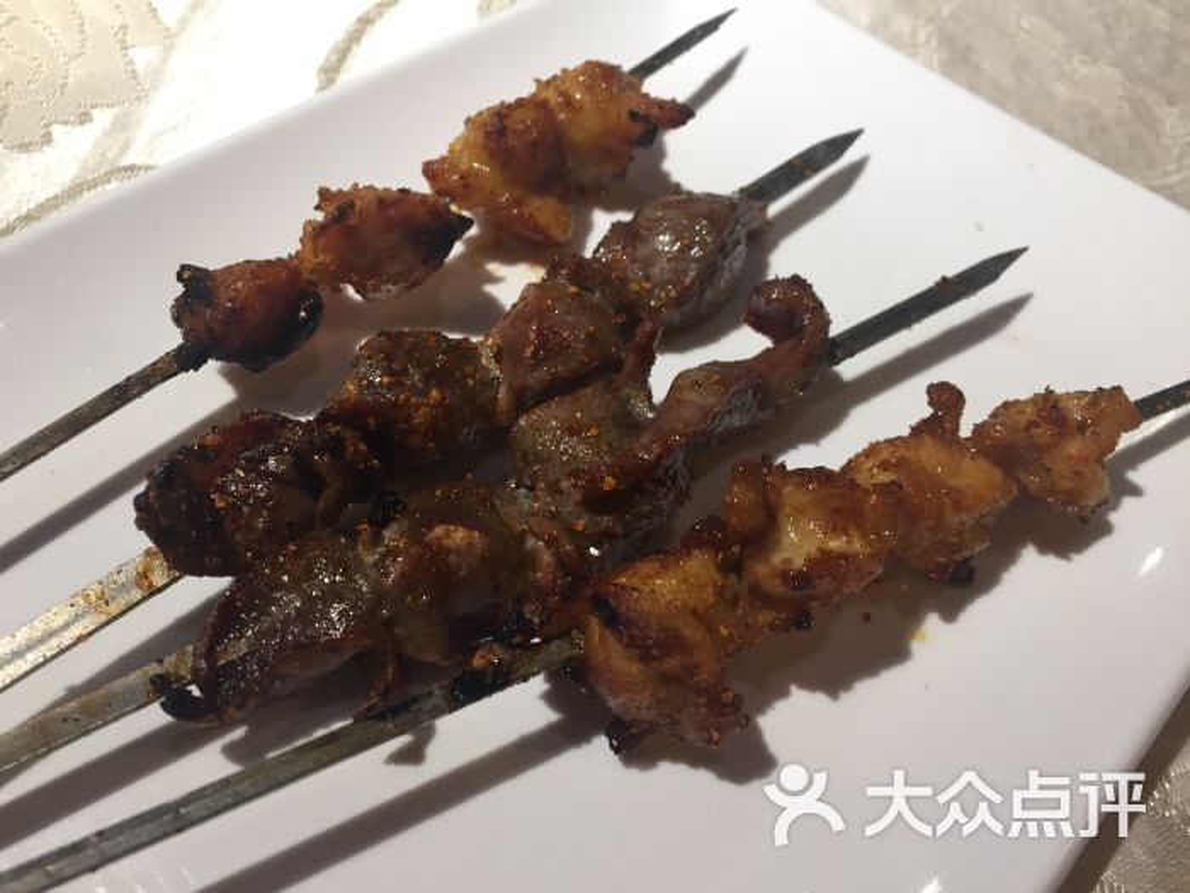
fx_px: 997
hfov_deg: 61.7
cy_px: 446
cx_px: 595
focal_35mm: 29
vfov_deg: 48.2
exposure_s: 1/33
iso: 50
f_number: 2.2
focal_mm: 4.15
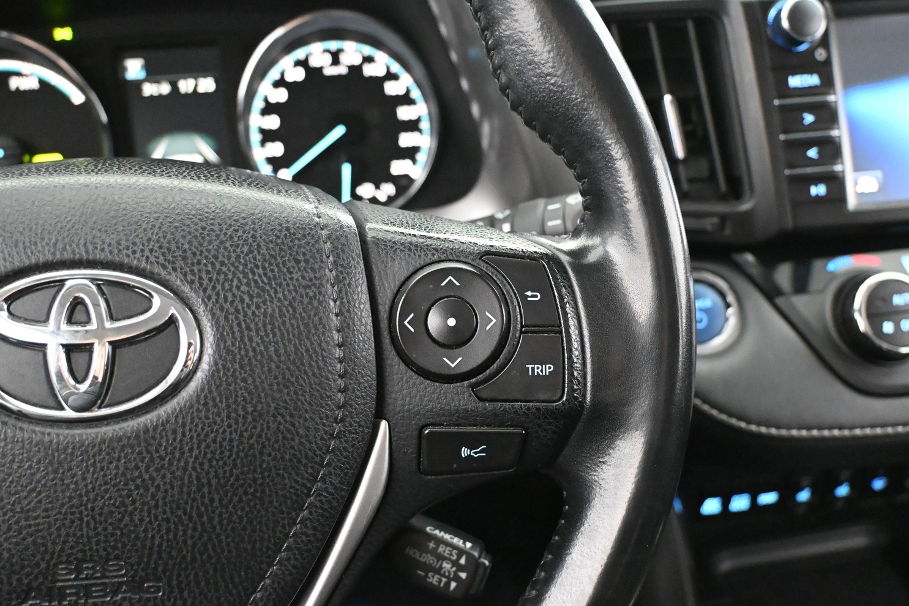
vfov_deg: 36.9
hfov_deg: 53.1
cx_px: 490
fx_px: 909
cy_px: 313
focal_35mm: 36
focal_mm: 22
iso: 11400
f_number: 4
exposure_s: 1/40
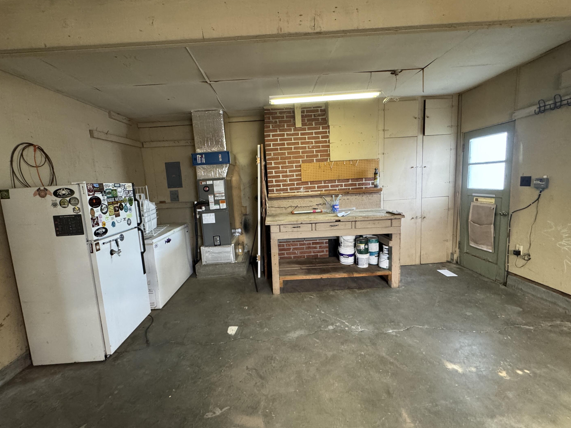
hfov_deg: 98.1
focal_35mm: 15
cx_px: 276
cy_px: 213
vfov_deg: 81.7
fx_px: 247
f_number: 2.2
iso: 400
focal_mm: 2.22
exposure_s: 1/60
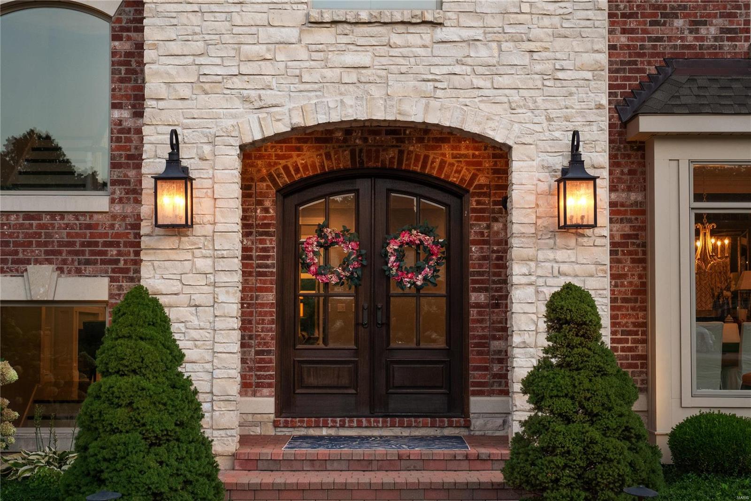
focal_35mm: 52
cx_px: 376
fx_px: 1084
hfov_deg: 38.2
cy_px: 250
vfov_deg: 26.0
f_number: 8
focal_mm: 26
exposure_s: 1/20
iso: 400
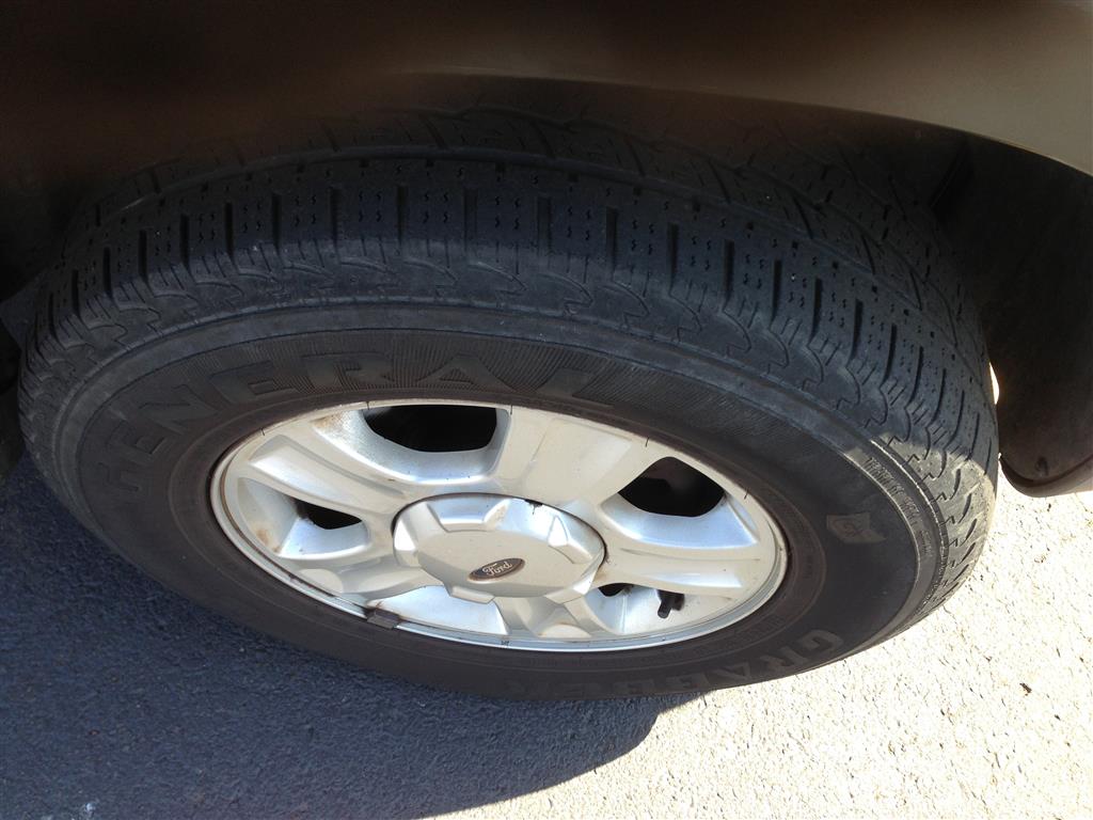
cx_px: 546
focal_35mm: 33
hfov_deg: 55.4
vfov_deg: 42.9
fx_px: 1042
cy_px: 410
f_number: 2.4
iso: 50
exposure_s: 1/178
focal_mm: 4.13
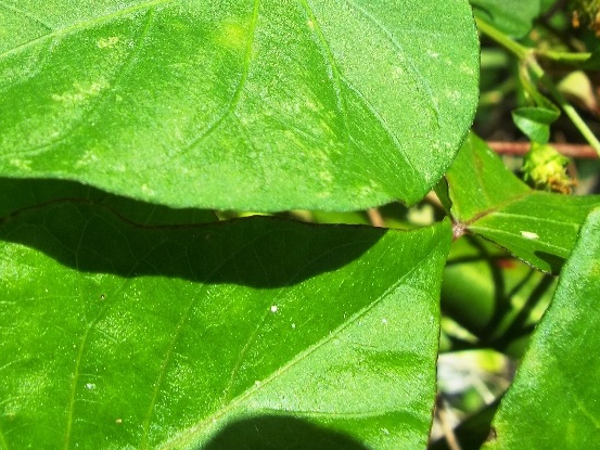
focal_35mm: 62
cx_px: 150
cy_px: 33
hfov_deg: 30.7
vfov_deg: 23.0
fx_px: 1075
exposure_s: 1/100
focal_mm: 5.7
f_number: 8.8
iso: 64
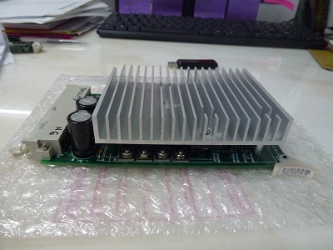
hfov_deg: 71.6
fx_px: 231
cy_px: 125
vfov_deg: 56.8
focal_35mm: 24
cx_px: 166
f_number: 3.3
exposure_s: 1/60
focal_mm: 4.3
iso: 400
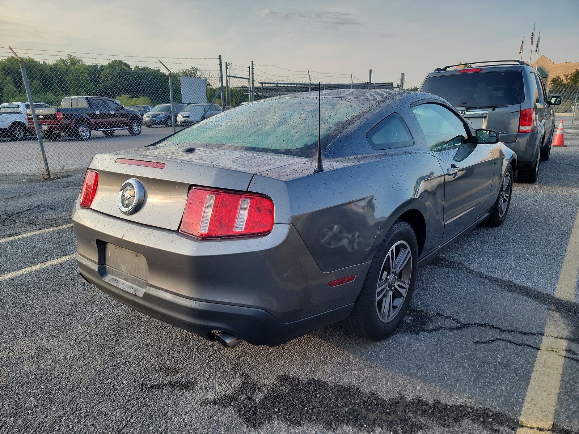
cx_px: 290
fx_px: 401
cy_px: 217
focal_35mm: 24
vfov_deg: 56.8
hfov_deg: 71.6
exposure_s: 1/218
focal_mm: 6.7
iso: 50
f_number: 1.8
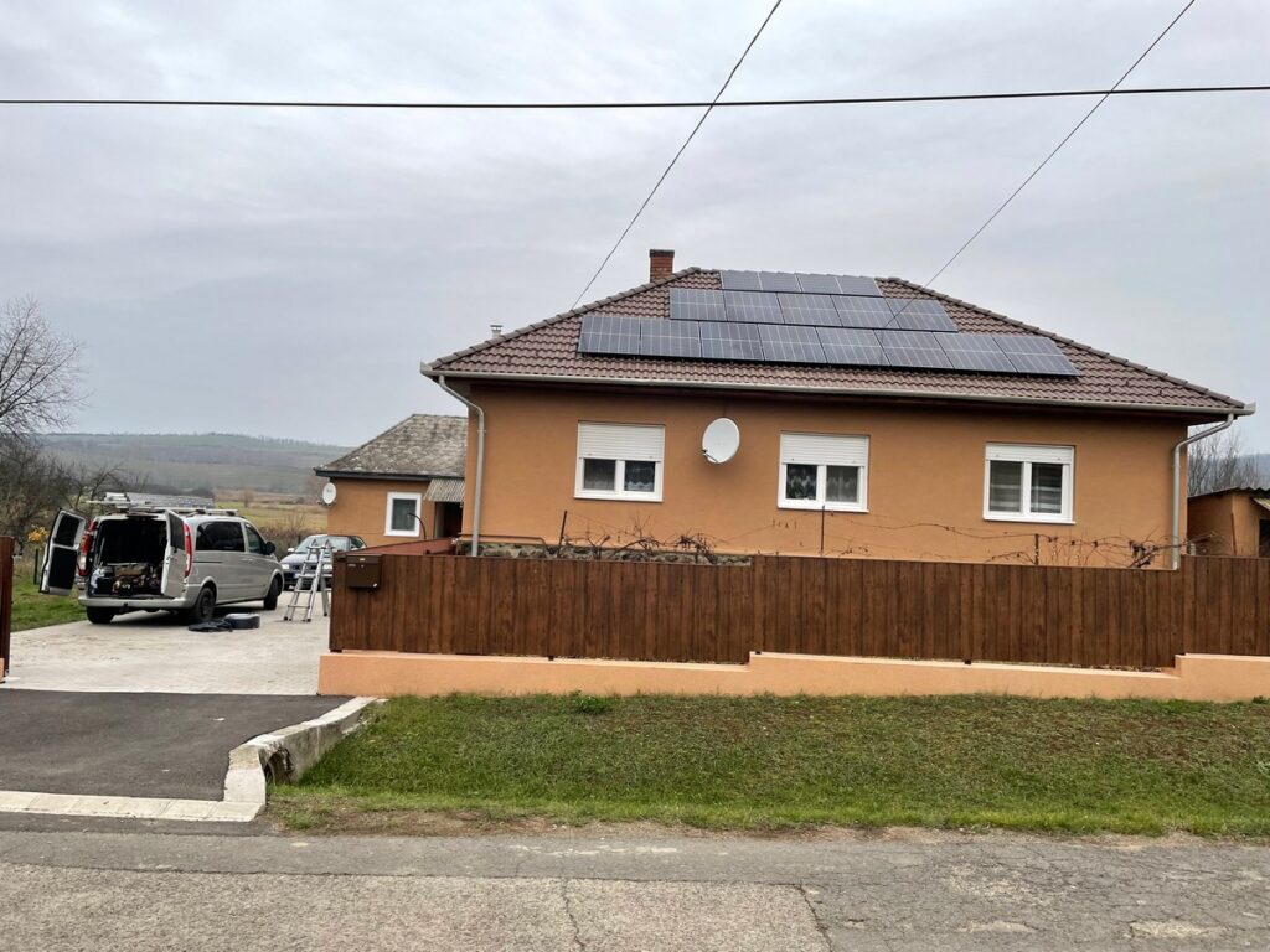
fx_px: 954
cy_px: 476
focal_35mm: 26
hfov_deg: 67.3
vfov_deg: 53.1
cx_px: 635
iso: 32
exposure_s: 1/150
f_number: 1.6
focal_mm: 4.2
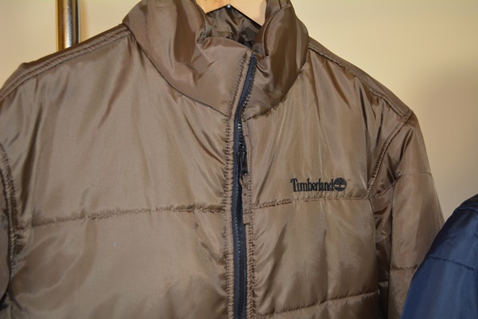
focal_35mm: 36
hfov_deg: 53.1
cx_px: 239
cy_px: 160
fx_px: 478
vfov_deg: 36.9
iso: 500
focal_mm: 24
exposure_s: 1/60
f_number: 4
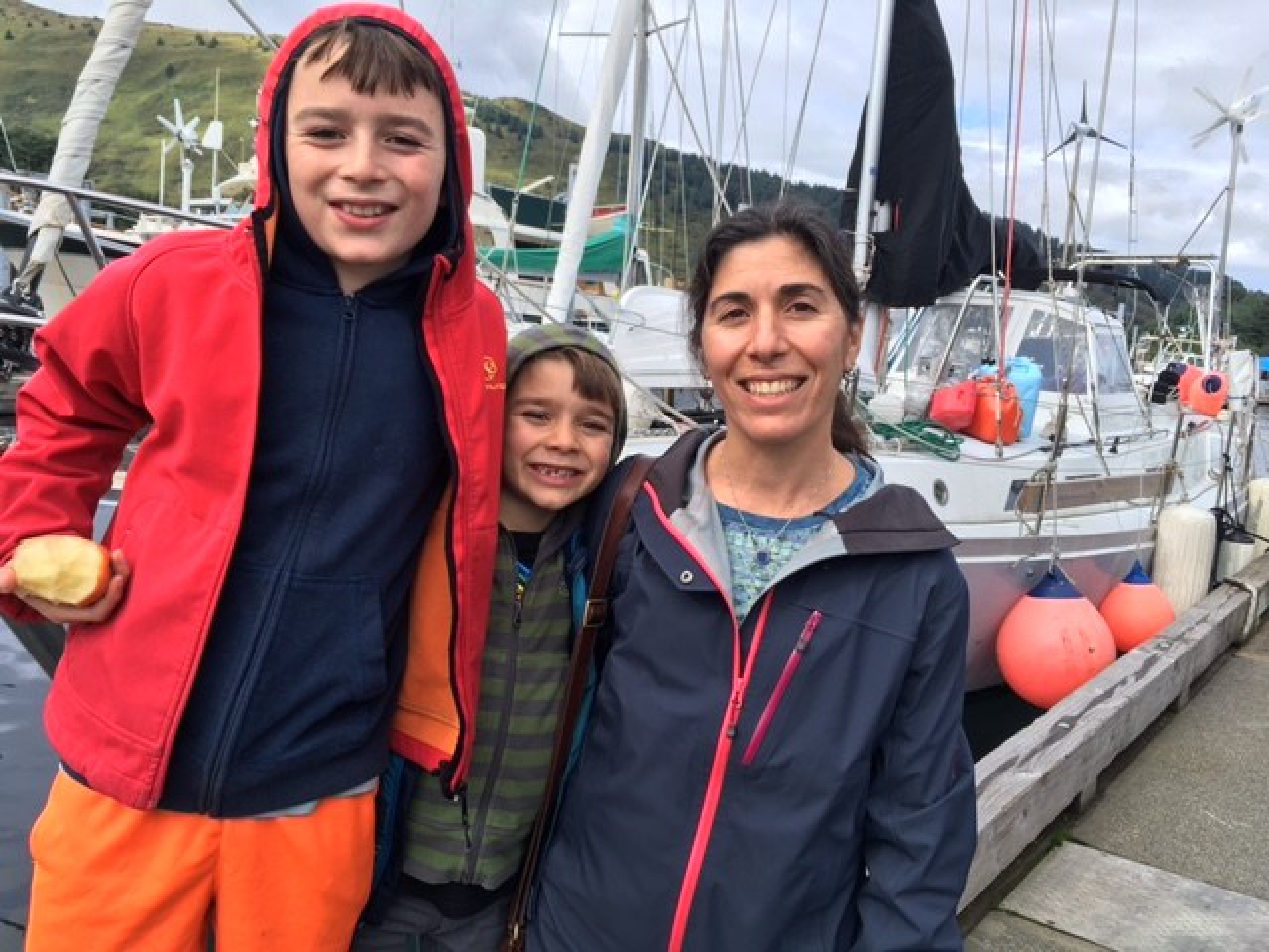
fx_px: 1063
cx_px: 634
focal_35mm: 29
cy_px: 476
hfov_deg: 61.7
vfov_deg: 48.2
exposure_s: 1/610
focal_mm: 4.15
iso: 25
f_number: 2.2
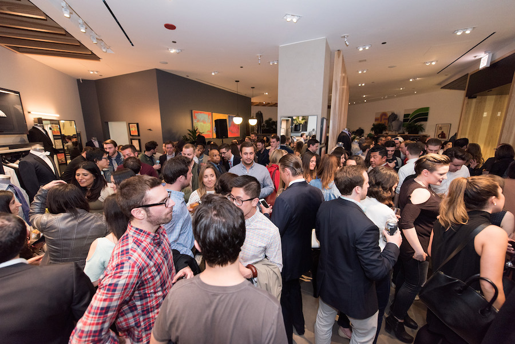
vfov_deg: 81.3
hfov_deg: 104.2
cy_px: 172
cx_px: 258
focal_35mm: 14
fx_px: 200
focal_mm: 14
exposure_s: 1/160
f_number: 3.2
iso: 1600
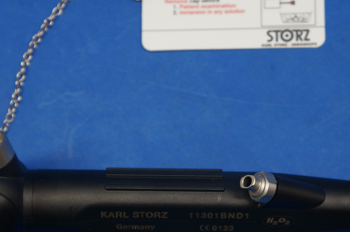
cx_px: 147
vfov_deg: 15.9
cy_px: 184
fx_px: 825
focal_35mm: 85
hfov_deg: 23.9
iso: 125
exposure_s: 1/60
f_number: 4
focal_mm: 29
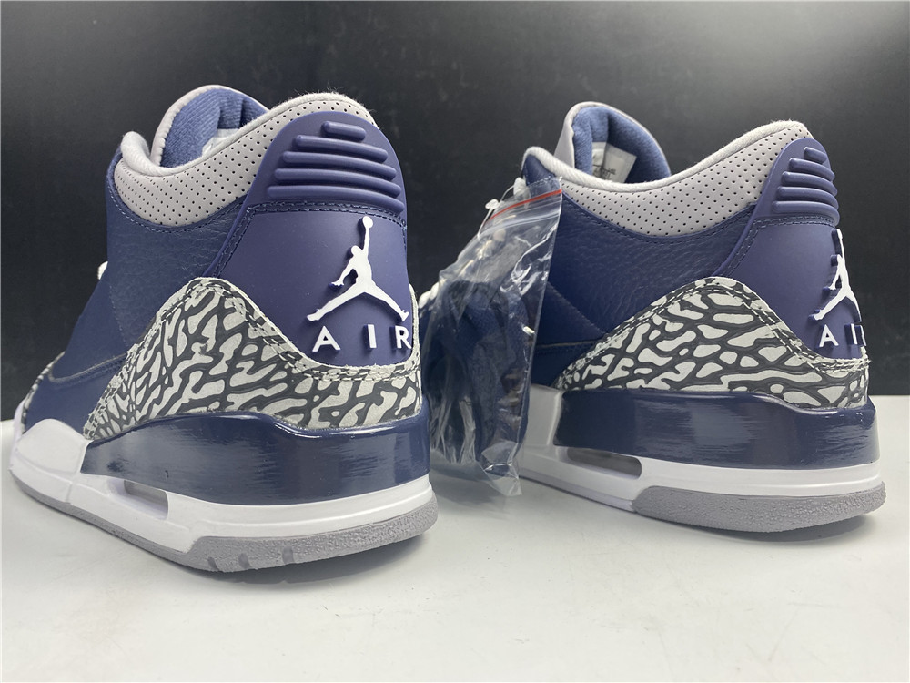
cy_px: 342
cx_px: 455
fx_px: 683
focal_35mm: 26
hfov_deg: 67.3
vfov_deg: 53.1
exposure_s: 1/100
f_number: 1.8
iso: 100
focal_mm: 4.25
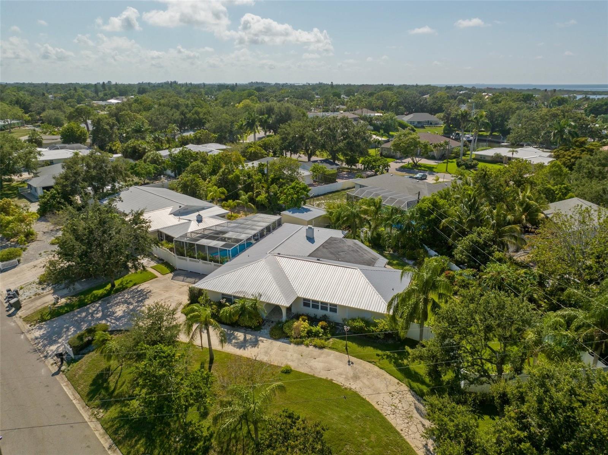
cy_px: 228
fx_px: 421
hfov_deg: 71.6
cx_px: 304
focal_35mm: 24
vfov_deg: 56.7
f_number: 2.8
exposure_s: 1/6400
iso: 130
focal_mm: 12.29
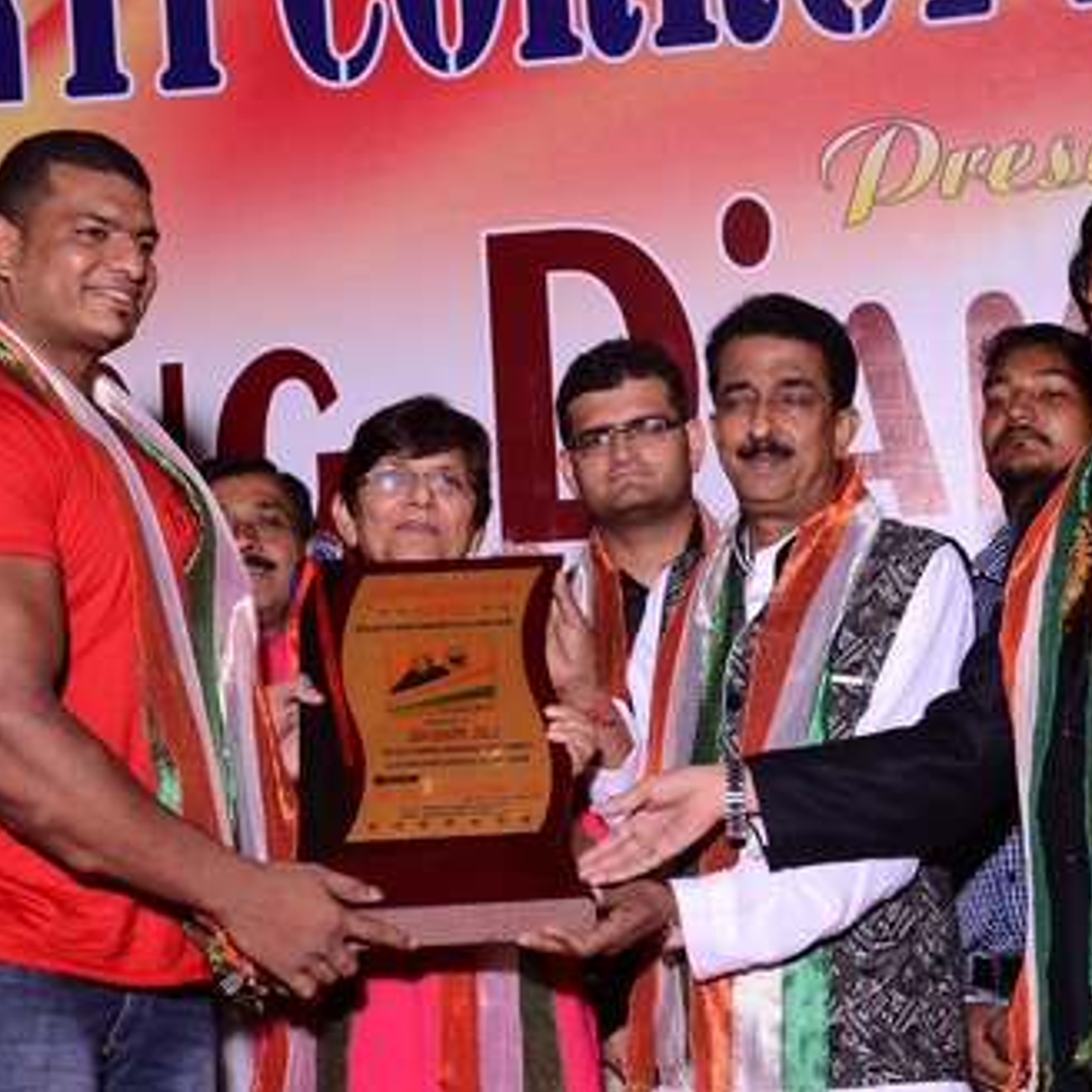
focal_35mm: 93
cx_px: 589
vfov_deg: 18.7
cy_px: 544
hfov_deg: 18.7
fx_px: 3319
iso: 200
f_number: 8
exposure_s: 1/125
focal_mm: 48
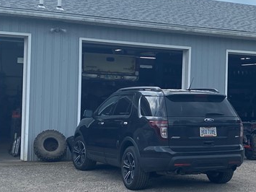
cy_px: 95
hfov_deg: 25.5
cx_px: 209
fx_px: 554
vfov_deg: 19.6
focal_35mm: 75
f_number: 1.8
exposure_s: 1/3040
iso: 32
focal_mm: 4.25
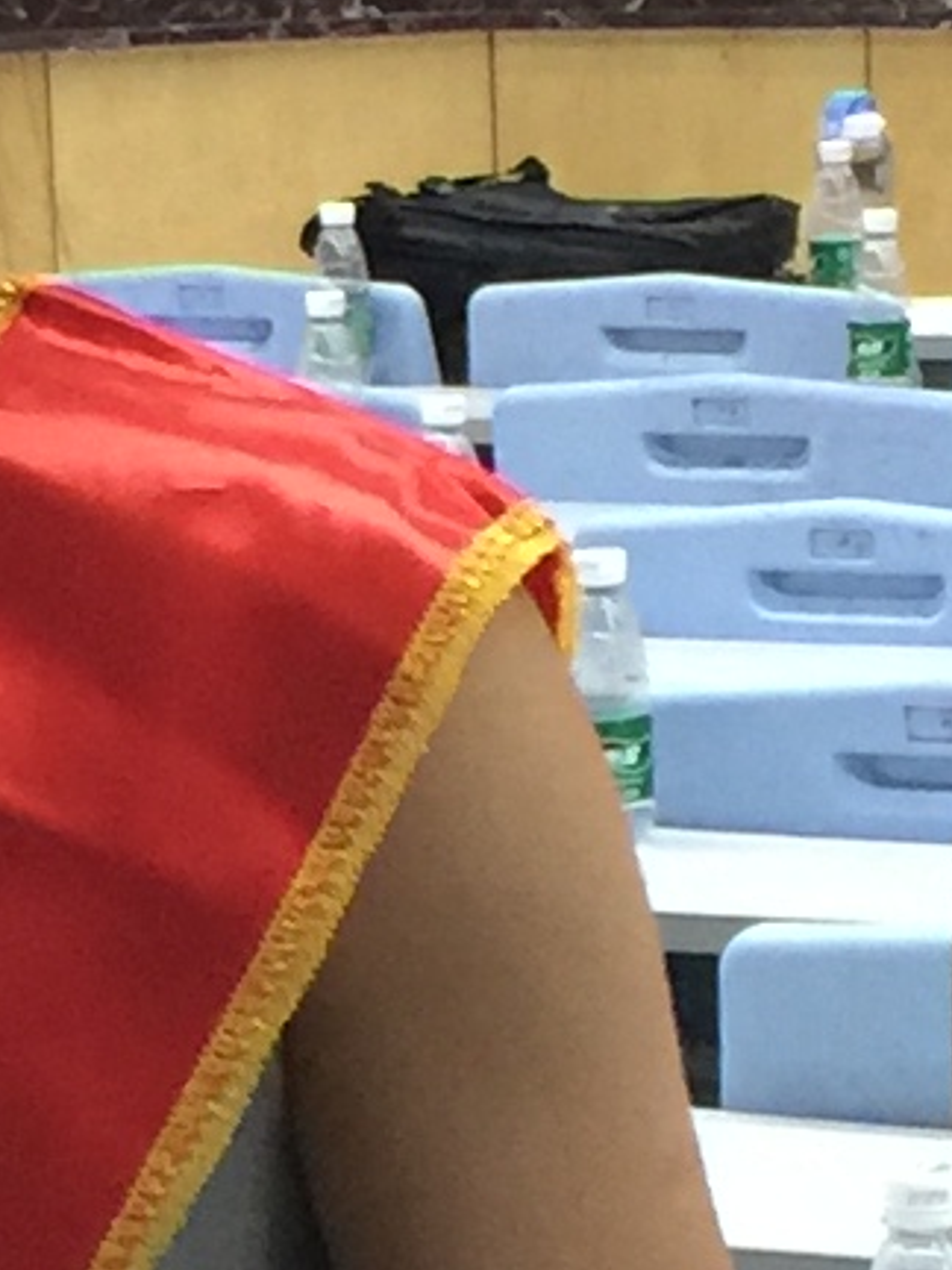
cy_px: 1599
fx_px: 8031
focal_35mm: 219
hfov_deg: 6.8
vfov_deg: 8.9
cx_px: 141
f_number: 2.2
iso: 125
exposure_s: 1/17
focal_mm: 4.15
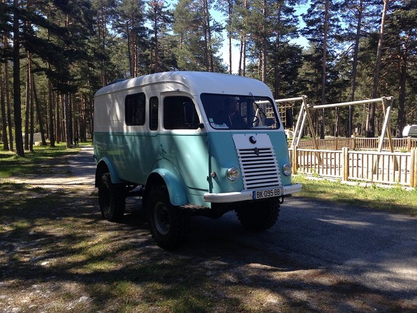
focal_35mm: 33
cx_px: 208
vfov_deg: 42.9
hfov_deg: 55.4
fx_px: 398
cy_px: 156
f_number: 2.4
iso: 50
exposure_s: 1/379
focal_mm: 4.12
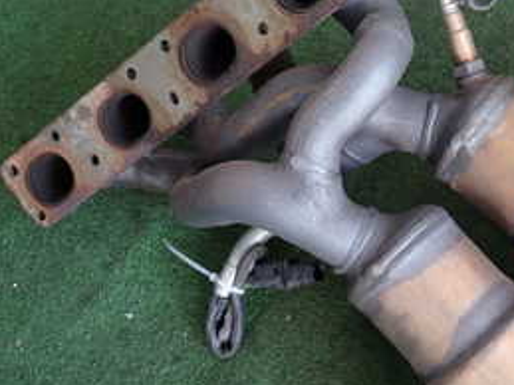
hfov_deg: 31.6
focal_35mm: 58
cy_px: 191
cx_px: 466
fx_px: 861
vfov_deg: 25.2
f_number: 2
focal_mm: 4.5
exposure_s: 1/80
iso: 100
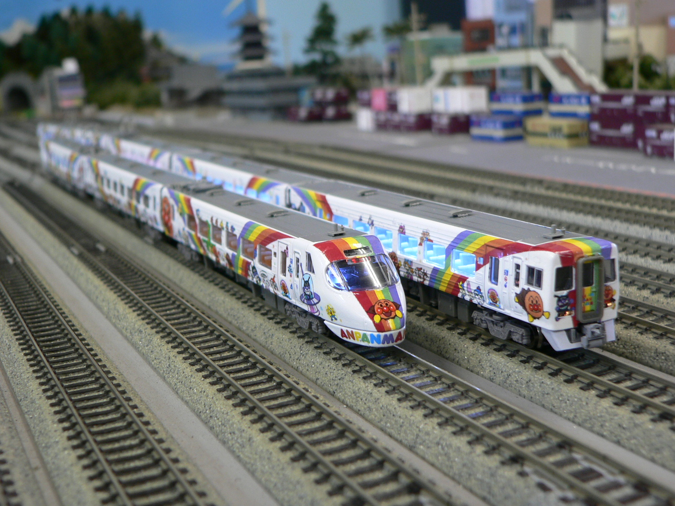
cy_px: 253
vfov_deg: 30.3
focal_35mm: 48
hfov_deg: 39.7
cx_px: 338
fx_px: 936
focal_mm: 8
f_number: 2.8
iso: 100
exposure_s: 1/10
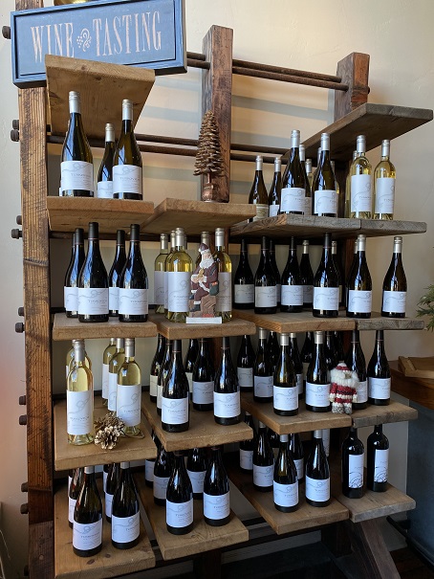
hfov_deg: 53.1
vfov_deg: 67.3
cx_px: 217
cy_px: 290
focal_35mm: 26
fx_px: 434
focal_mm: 4.25
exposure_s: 1/120
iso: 125
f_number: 1.8
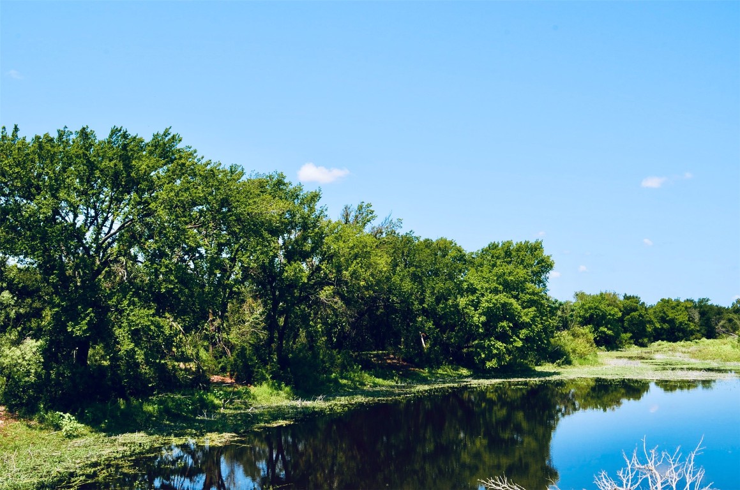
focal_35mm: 36
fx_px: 739
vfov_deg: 36.7
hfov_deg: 53.2
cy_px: 245
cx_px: 370
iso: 180
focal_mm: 24
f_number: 11
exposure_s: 1/125
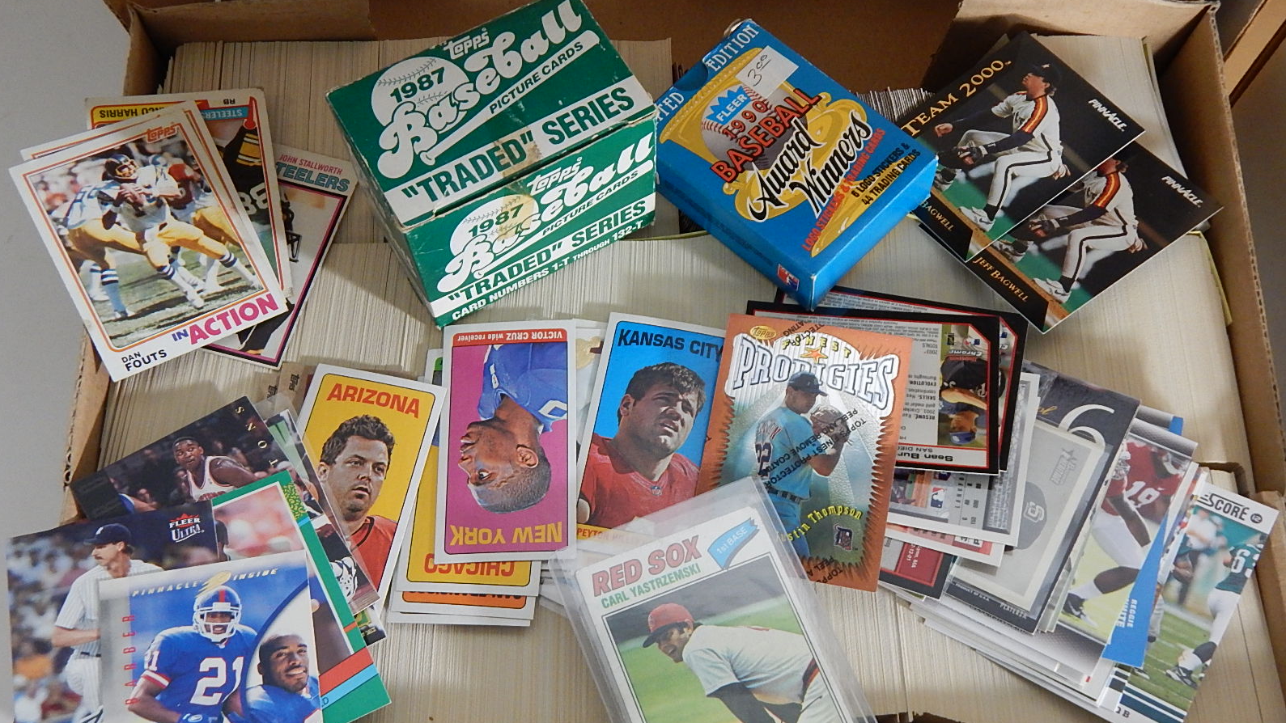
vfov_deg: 34.5
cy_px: 442
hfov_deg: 58.0
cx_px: 639
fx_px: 1159
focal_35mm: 34
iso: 400
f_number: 3.2
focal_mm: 5.6
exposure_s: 1/15
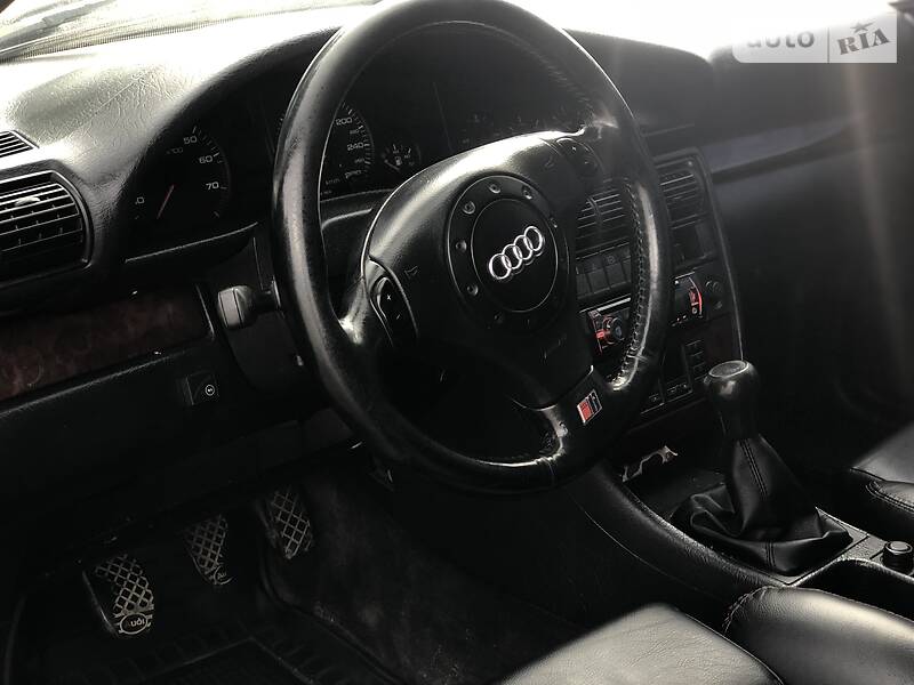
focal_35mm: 57
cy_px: 342
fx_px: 1505
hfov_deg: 33.8
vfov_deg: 25.7
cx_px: 457
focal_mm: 6.6
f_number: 2.8
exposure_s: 1/40
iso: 20
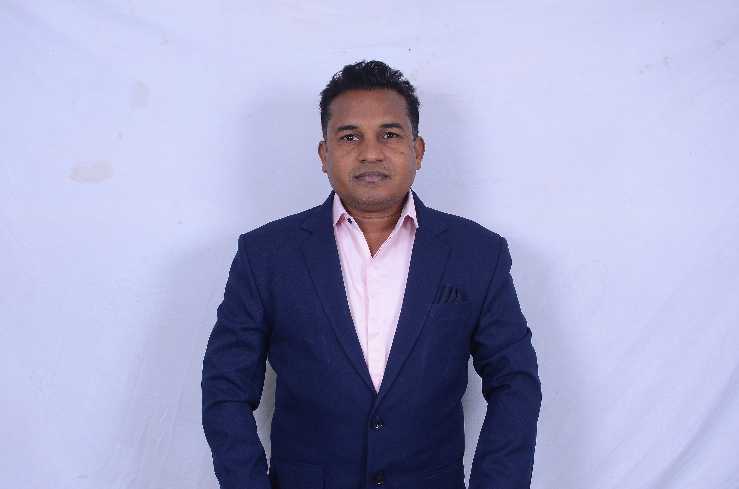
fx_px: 1168
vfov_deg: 23.7
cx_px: 370
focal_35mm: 57
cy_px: 244
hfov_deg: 35.1
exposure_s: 1/160
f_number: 8
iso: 250
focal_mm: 38
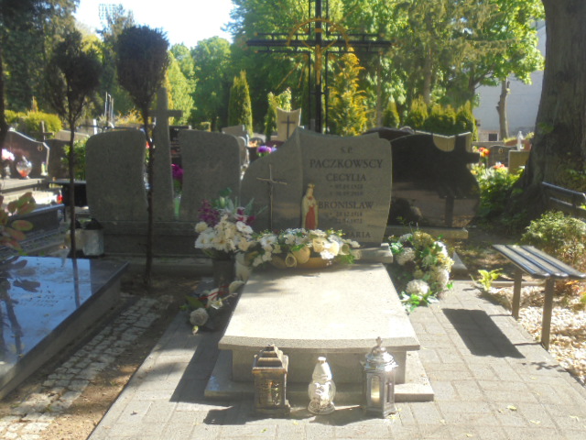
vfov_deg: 37.7
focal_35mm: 38
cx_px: 293
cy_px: 220
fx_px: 643
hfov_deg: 49.0
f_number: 4.2
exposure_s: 1/200
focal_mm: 6.9
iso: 100
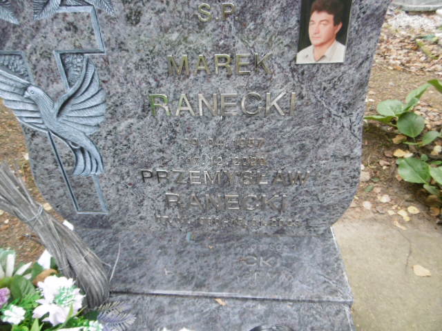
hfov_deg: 71.6
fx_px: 306
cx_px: 221
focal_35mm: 24
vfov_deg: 56.8
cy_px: 166
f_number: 3.1
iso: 250
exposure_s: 1/60
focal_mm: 4.3
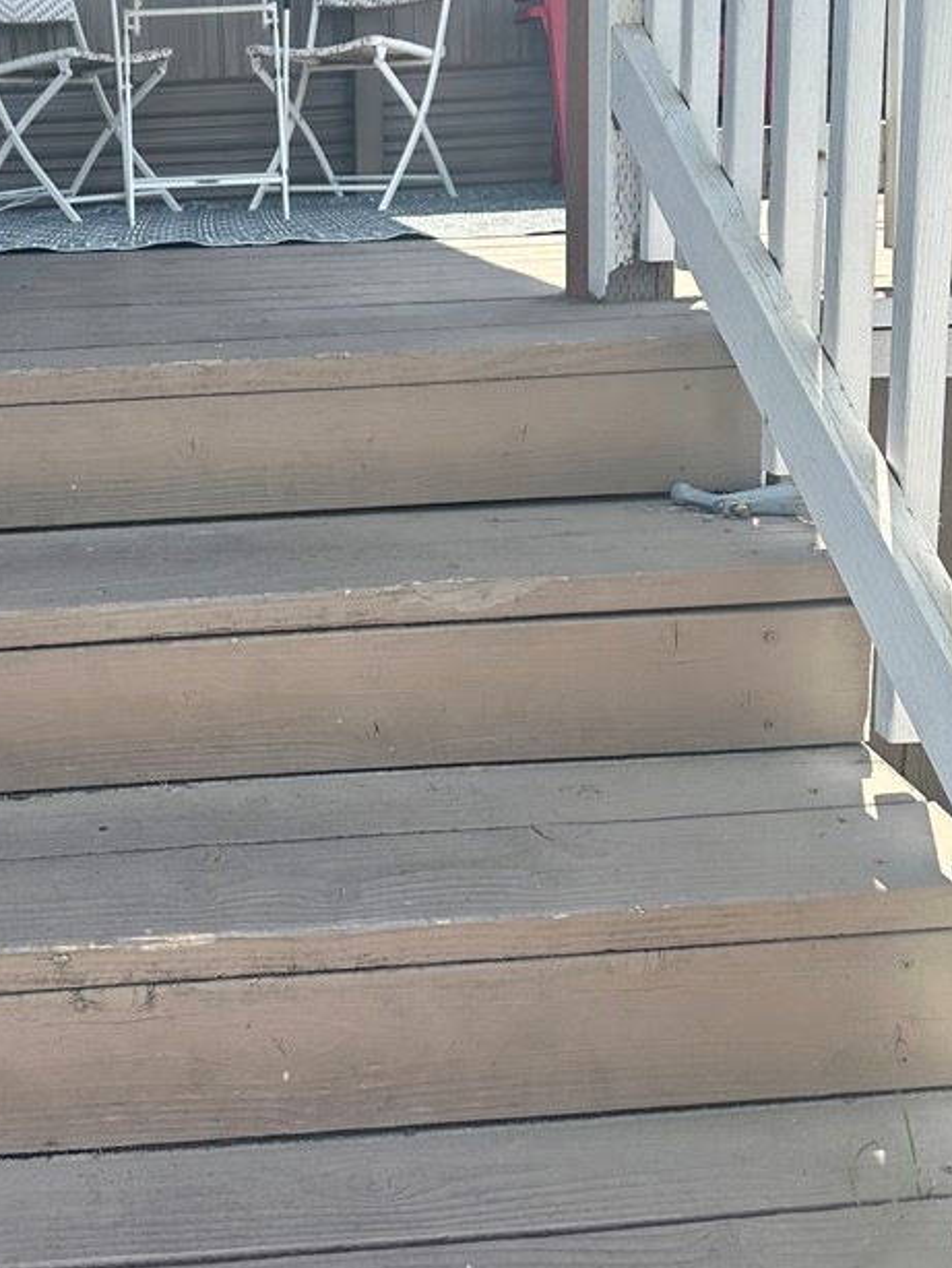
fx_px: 1466
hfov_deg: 35.2
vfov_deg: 45.8
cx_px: 231
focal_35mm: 40
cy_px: 392
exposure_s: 1/1289
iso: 80
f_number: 1.78
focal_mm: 6.86
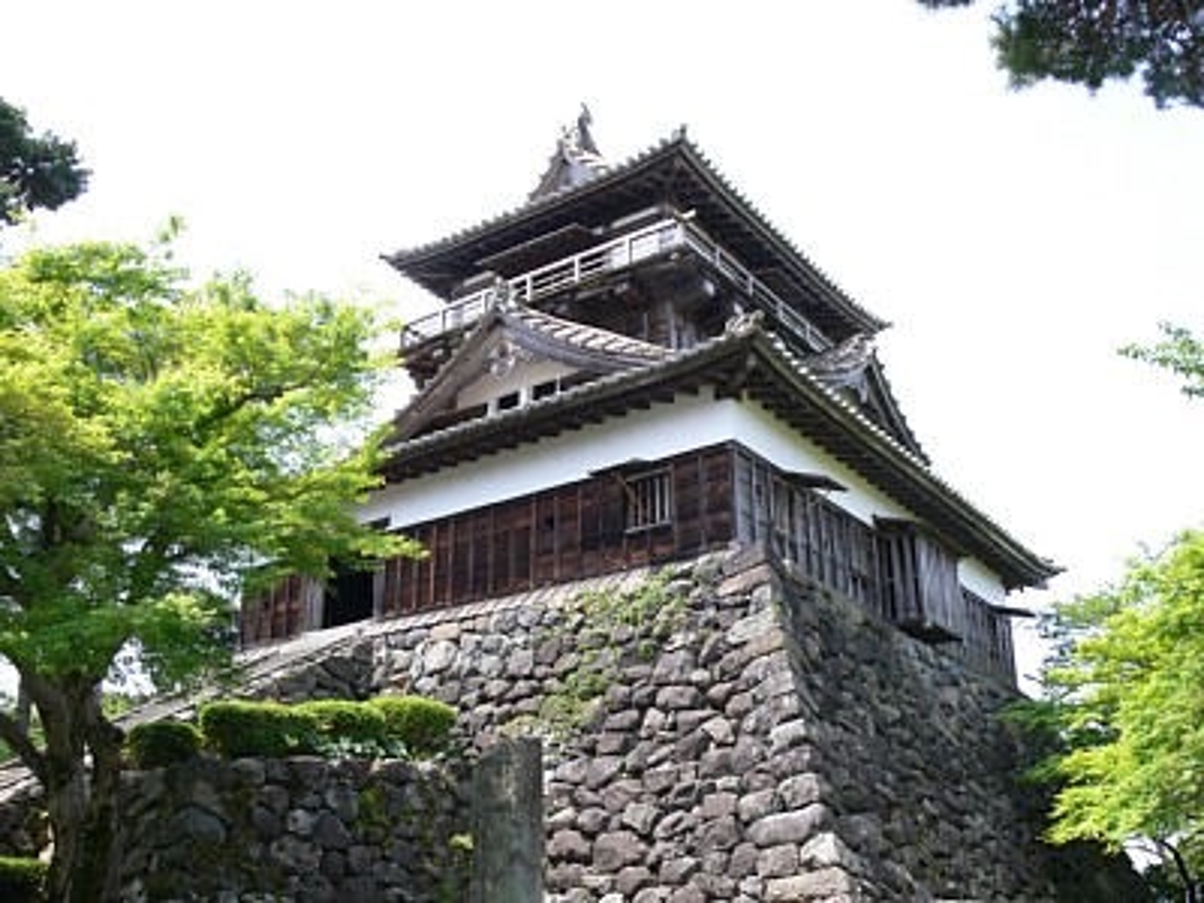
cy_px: 452
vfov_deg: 40.7
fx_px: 1217
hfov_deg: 52.6
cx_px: 602
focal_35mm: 35
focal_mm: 7.4
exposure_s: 1/100
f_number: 5.6
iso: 80
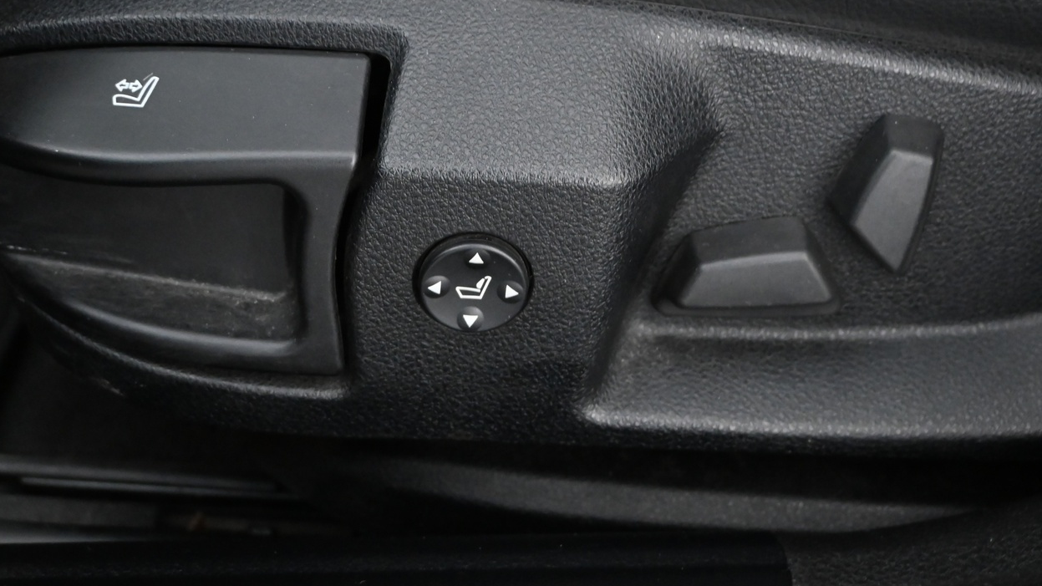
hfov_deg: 41.3
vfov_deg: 23.8
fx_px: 1382
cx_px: 549
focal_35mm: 50
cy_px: 167
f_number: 4.2
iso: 3200
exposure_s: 1/15
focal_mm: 24.5
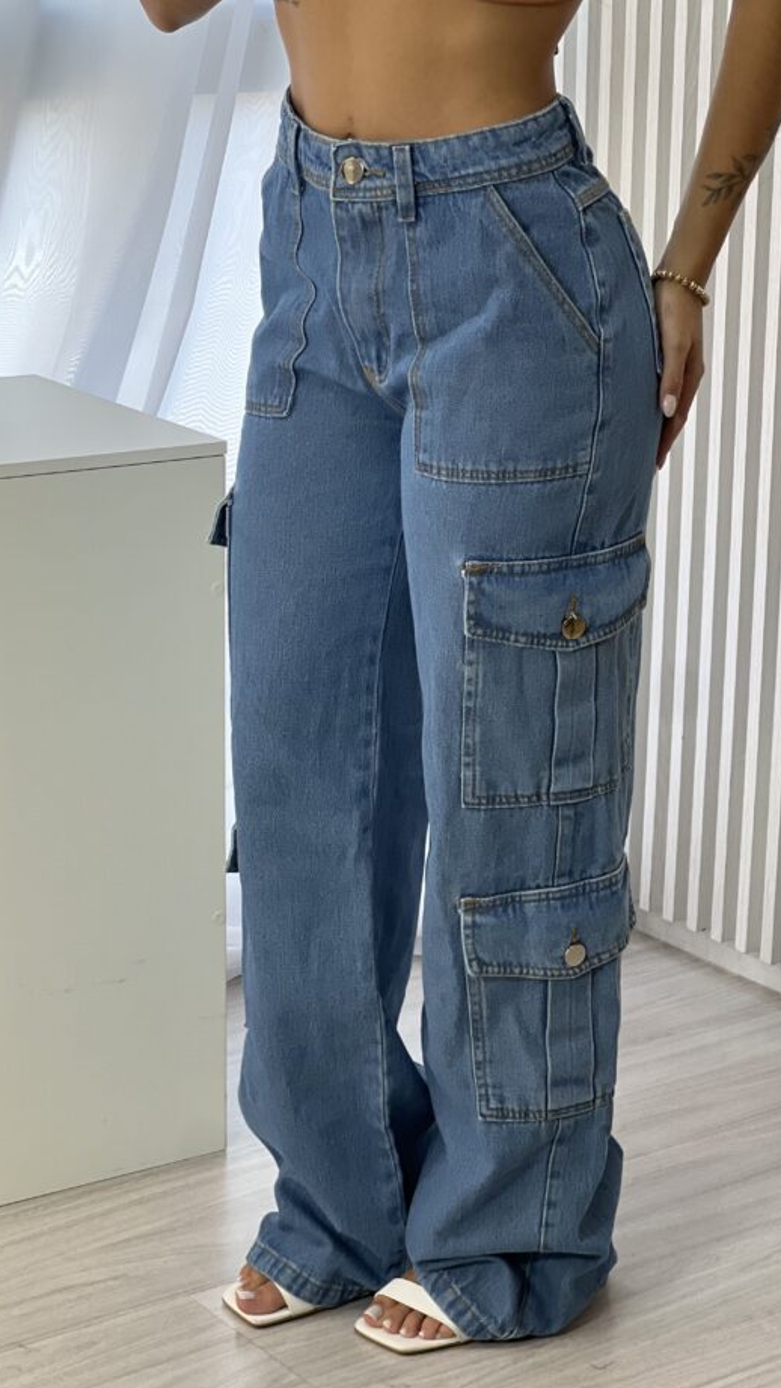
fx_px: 3130
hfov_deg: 14.2
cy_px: 691
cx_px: 448
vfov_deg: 25.0
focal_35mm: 85
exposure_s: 1/120
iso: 125
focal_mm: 9
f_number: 2.8
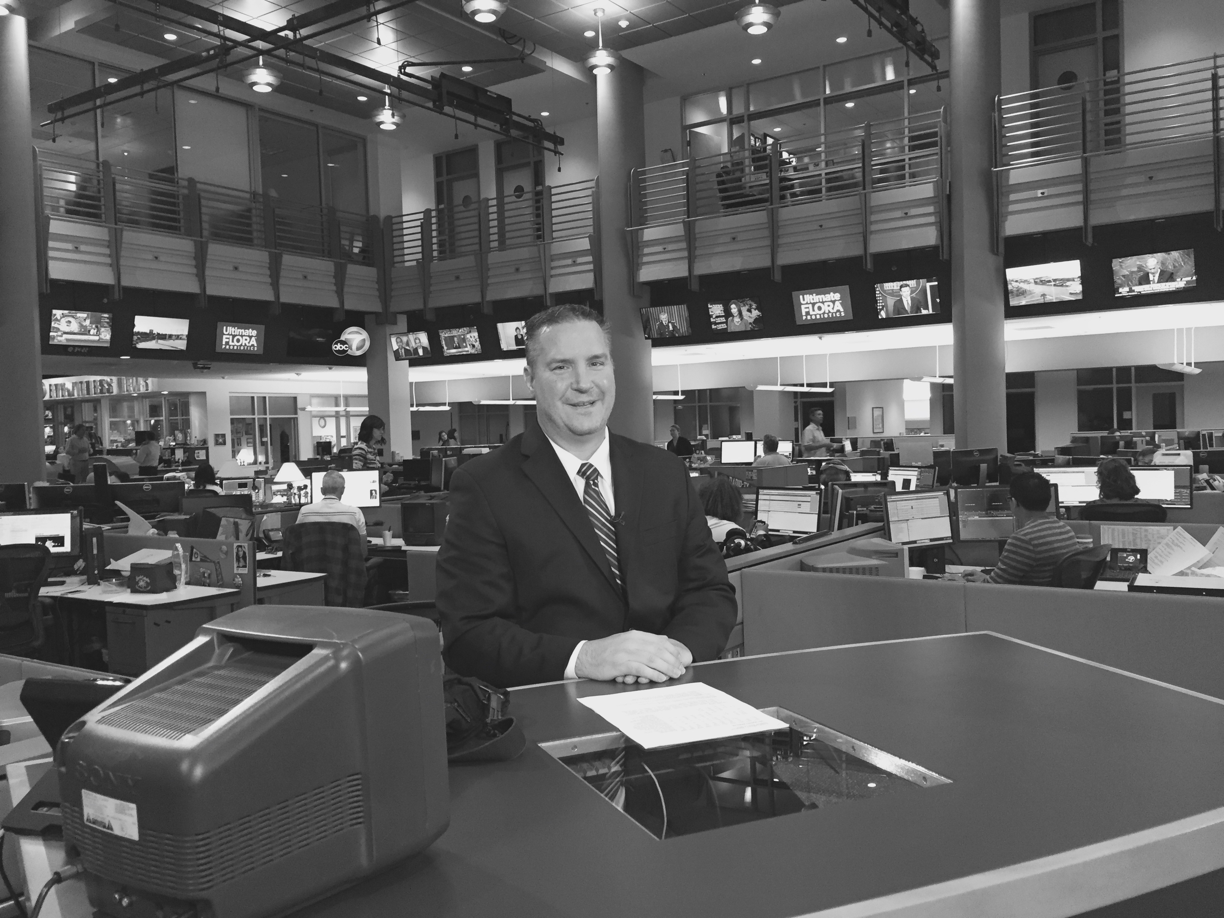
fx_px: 1025
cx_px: 612
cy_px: 459
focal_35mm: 29
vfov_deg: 48.2
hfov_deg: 61.7
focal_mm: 4.15
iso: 125
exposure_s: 1/30
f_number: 2.2
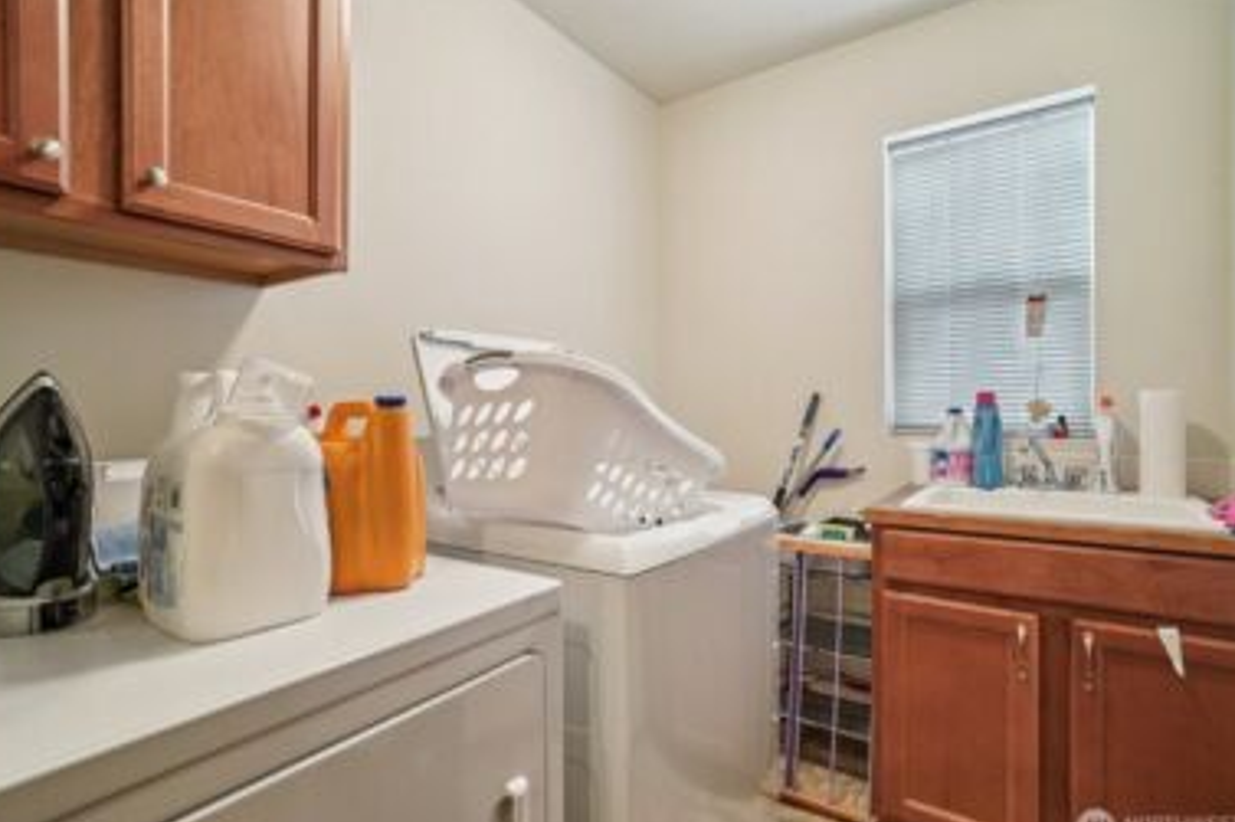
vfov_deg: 70.4
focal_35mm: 17
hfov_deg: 93.3
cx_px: 609
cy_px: 421
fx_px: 583
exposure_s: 1/20
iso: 1600
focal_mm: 16
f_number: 8
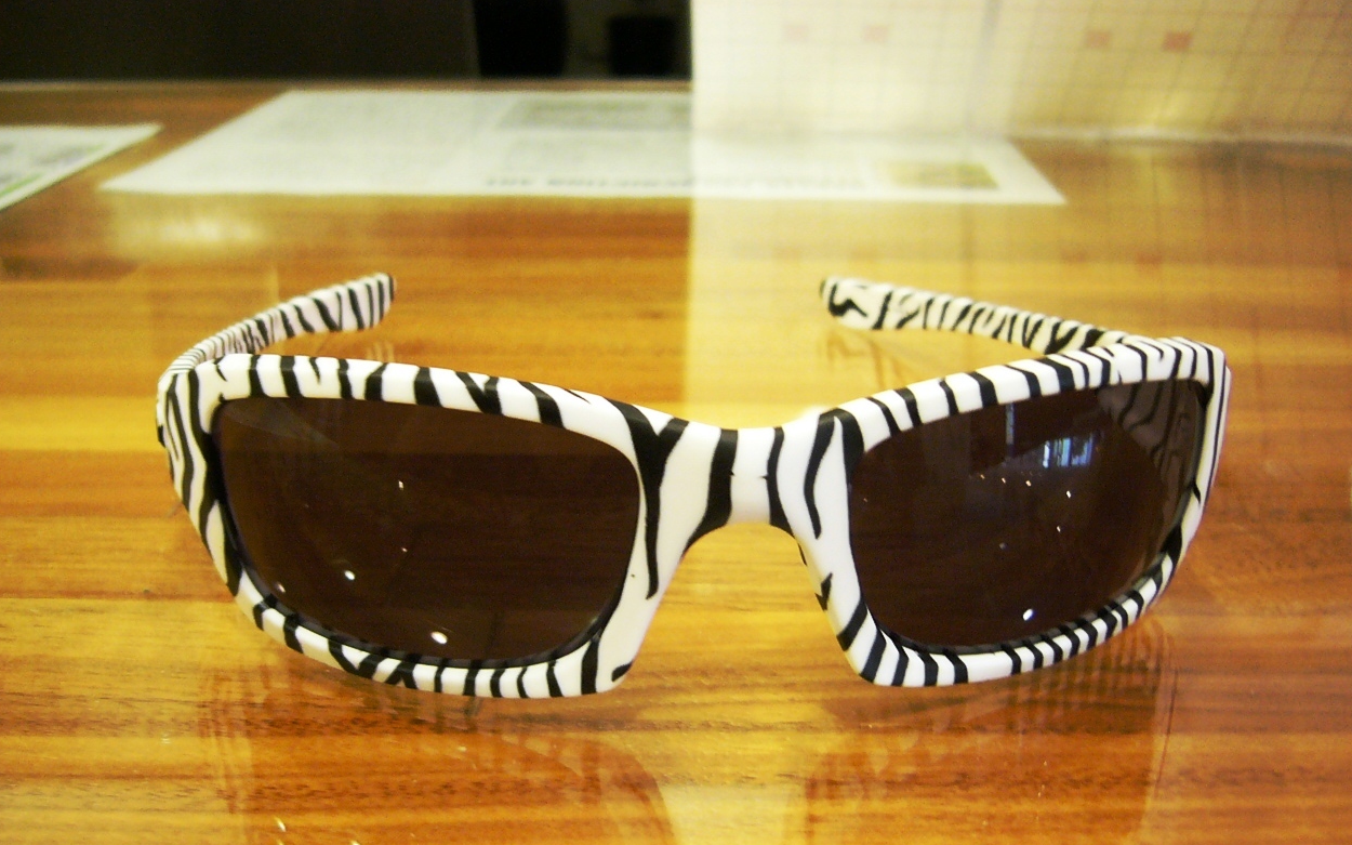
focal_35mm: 38
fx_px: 1400
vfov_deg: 33.5
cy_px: 478
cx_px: 676
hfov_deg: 51.5
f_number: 2.8
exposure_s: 1/15
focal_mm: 5.8
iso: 200
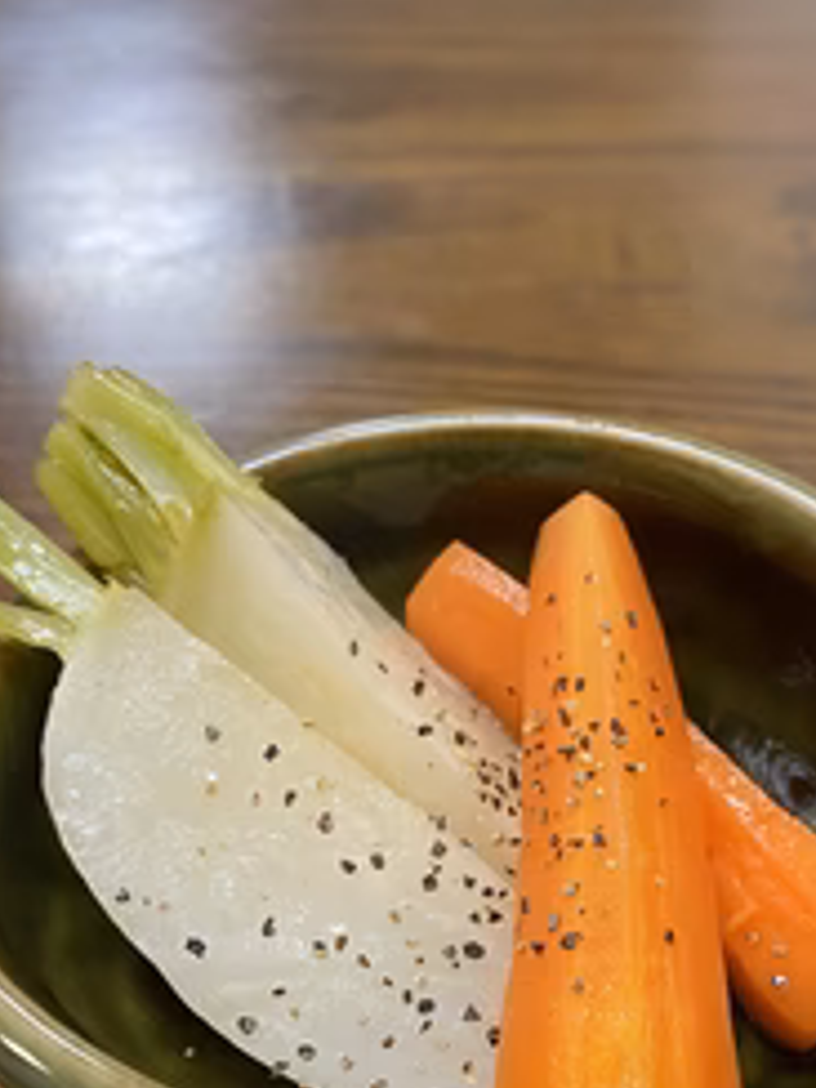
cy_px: 843
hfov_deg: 35.0
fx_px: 1289
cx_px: 504
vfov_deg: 44.0
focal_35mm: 41
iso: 200
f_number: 1.8
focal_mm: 4.25
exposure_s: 1/60
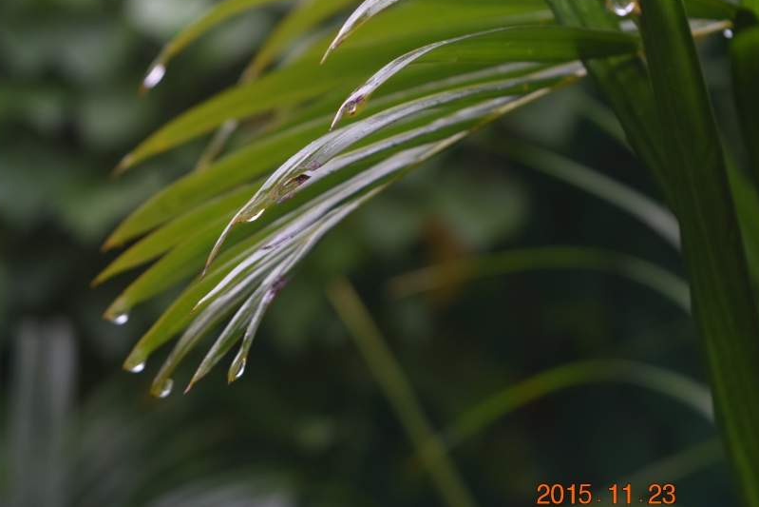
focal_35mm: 106
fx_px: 2228
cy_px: 219
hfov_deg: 19.3
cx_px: 281
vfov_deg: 13.0
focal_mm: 55
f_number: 5.6
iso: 400
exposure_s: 1/125
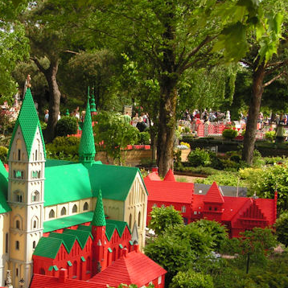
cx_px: 55
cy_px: 189
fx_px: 602
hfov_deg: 26.4
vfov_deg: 26.8
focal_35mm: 64
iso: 50
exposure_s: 1/125
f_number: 5.6
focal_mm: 6.3
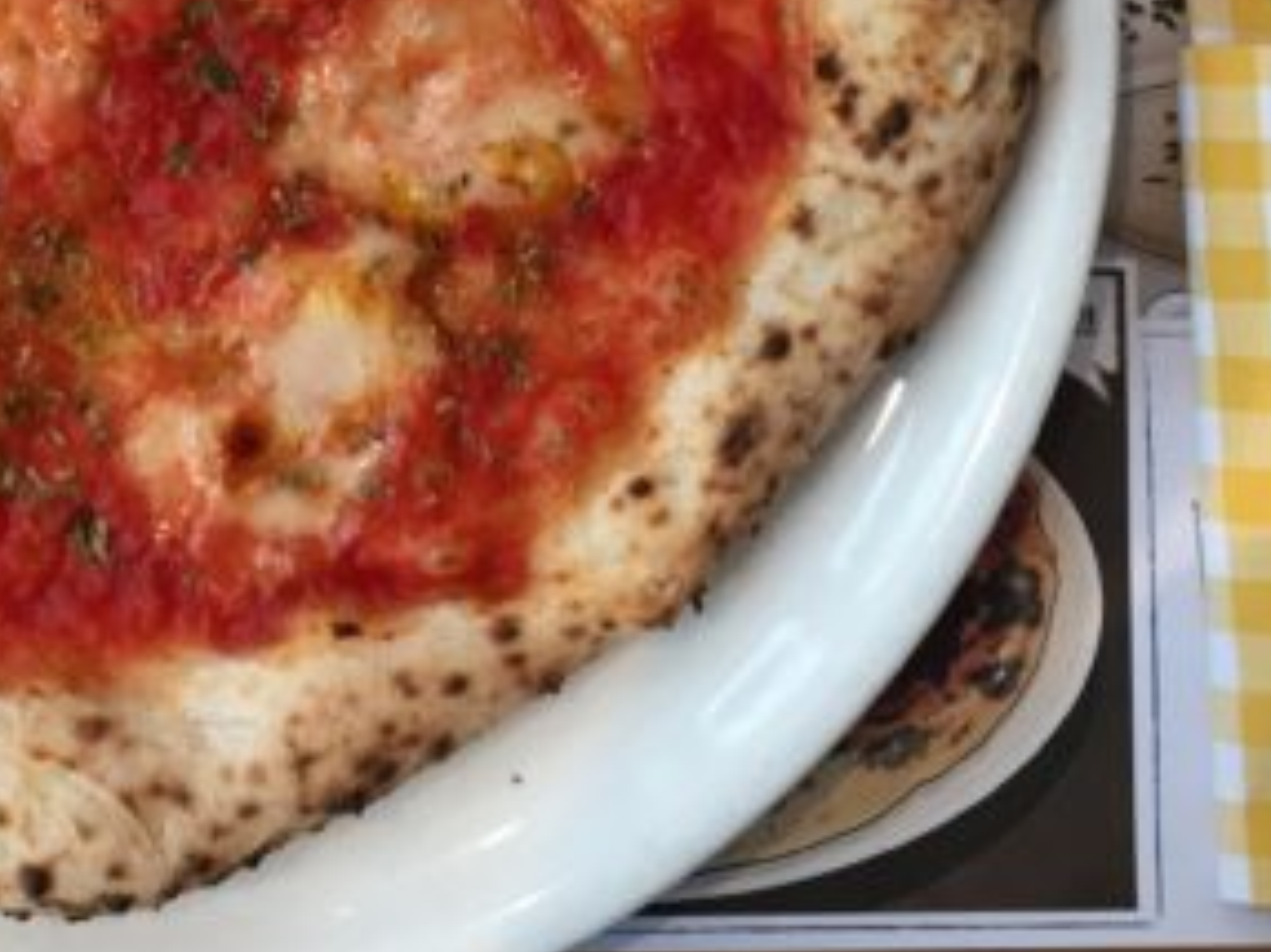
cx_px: 396
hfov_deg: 29.6
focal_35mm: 65
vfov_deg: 22.0
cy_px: 71
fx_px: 2385
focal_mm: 4.15
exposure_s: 1/33
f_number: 2.2
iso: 80
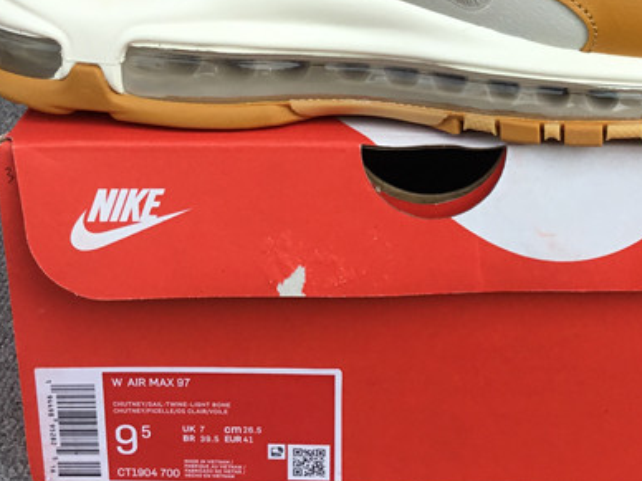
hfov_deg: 26.8
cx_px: 442
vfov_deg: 20.0
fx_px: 1335
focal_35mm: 72
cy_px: 31
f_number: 2.4
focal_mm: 3.3
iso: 25
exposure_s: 1/582
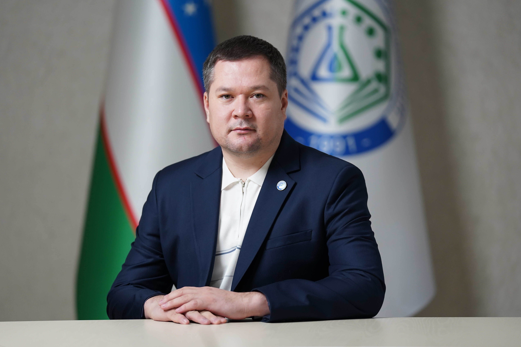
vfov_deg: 9.7
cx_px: 257
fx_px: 2055
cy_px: 173
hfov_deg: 14.5
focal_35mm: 142
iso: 1600
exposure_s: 1/320
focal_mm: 137
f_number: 2.8
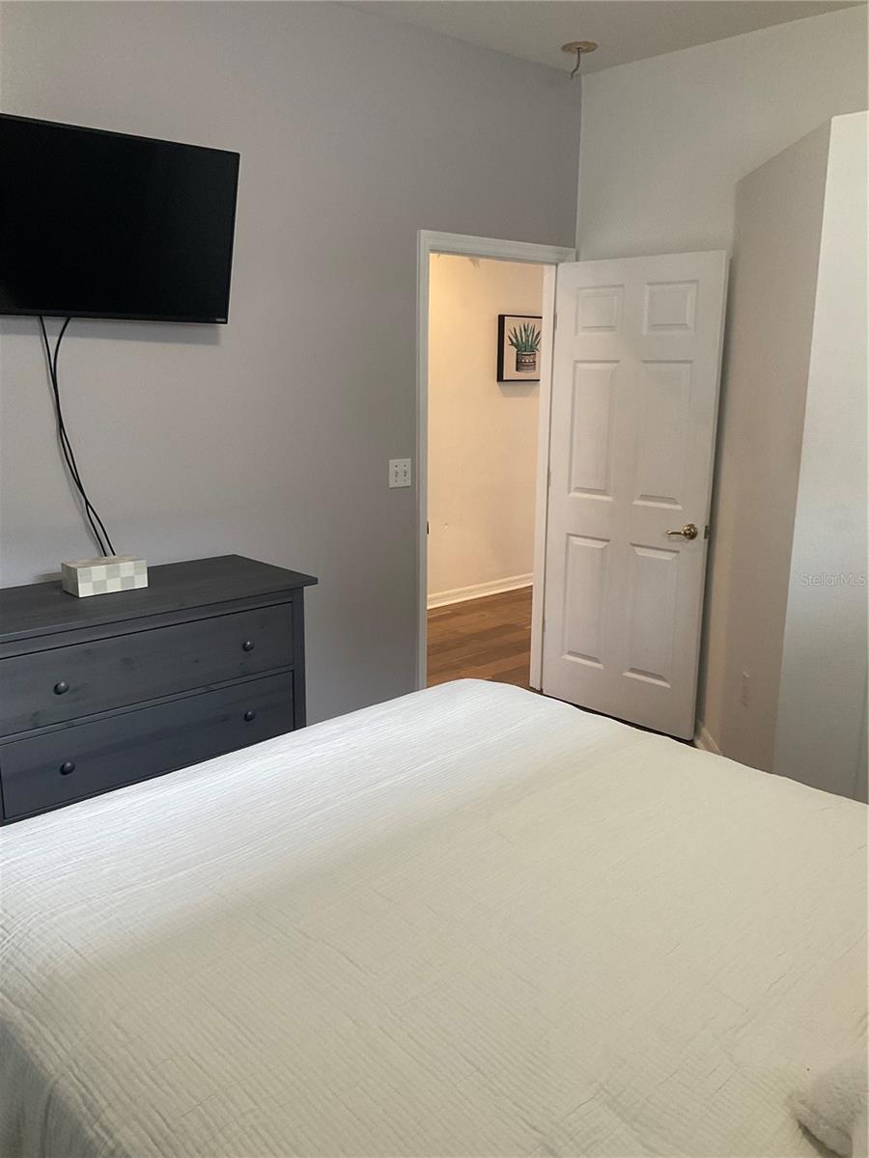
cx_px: 434
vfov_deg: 61.7
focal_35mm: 29
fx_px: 971
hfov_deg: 48.2
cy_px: 579
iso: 100
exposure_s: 1/60
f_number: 1.8
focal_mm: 3
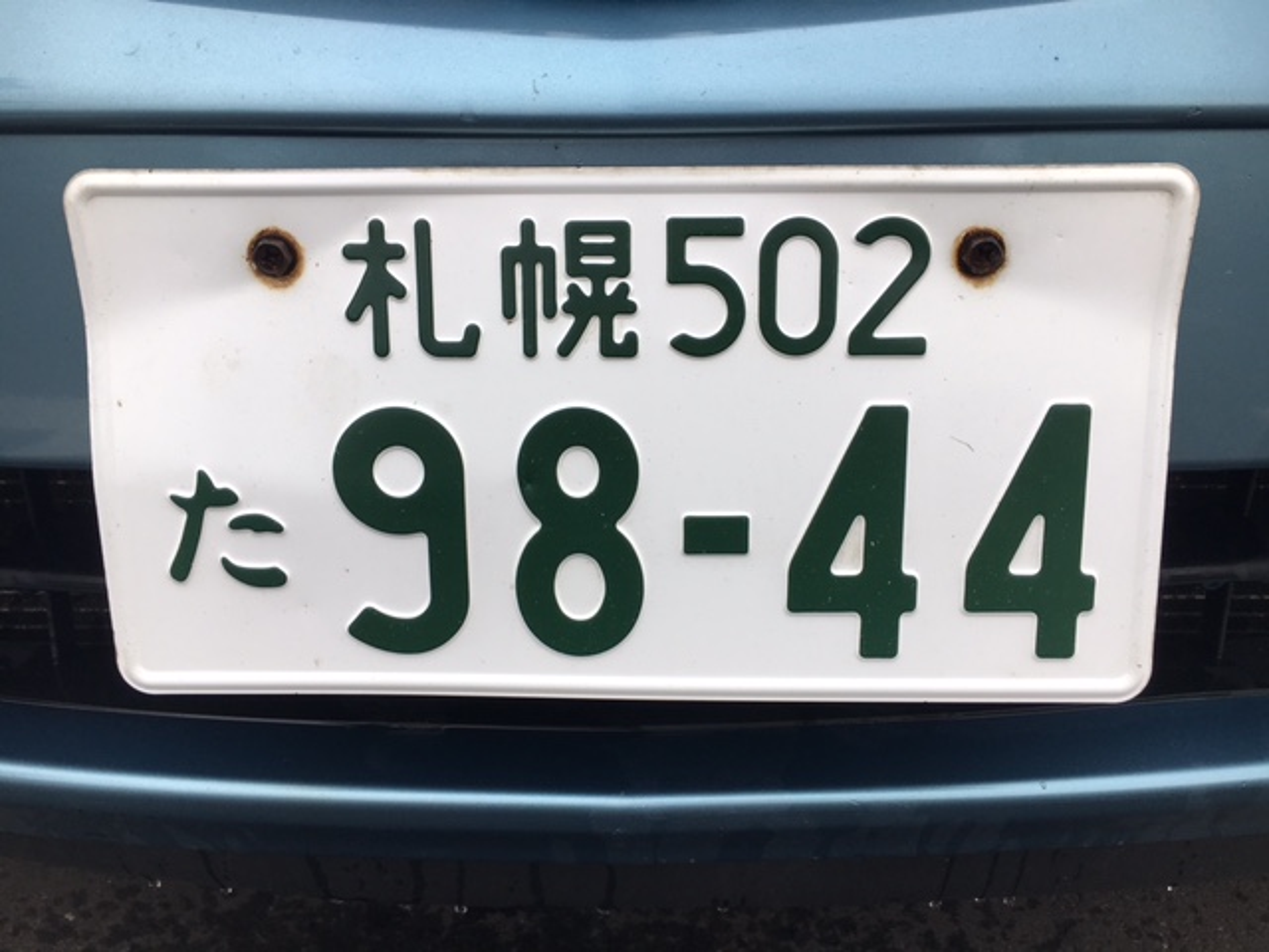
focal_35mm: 29
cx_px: 634
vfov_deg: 48.2
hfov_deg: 61.7
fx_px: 1063
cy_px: 476
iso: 25
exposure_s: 1/159
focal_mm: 4.15
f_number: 2.2
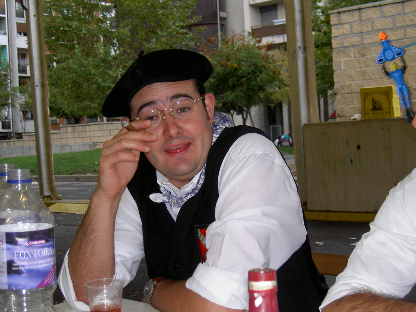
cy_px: 156
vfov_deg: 26.6
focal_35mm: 55
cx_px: 208
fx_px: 661
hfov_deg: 34.9
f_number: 3.3
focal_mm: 11.3
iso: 100
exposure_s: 1/68.5
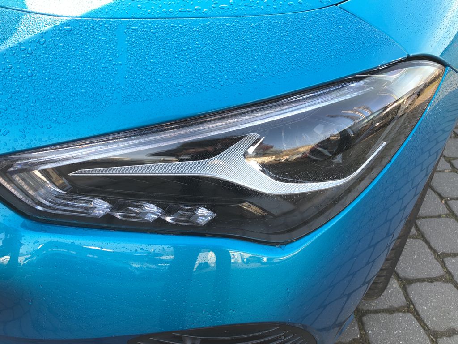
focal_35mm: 28
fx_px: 370
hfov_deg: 63.4
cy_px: 172
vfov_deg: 49.7
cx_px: 229
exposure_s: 1/101
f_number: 1.8
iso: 20
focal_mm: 3.99
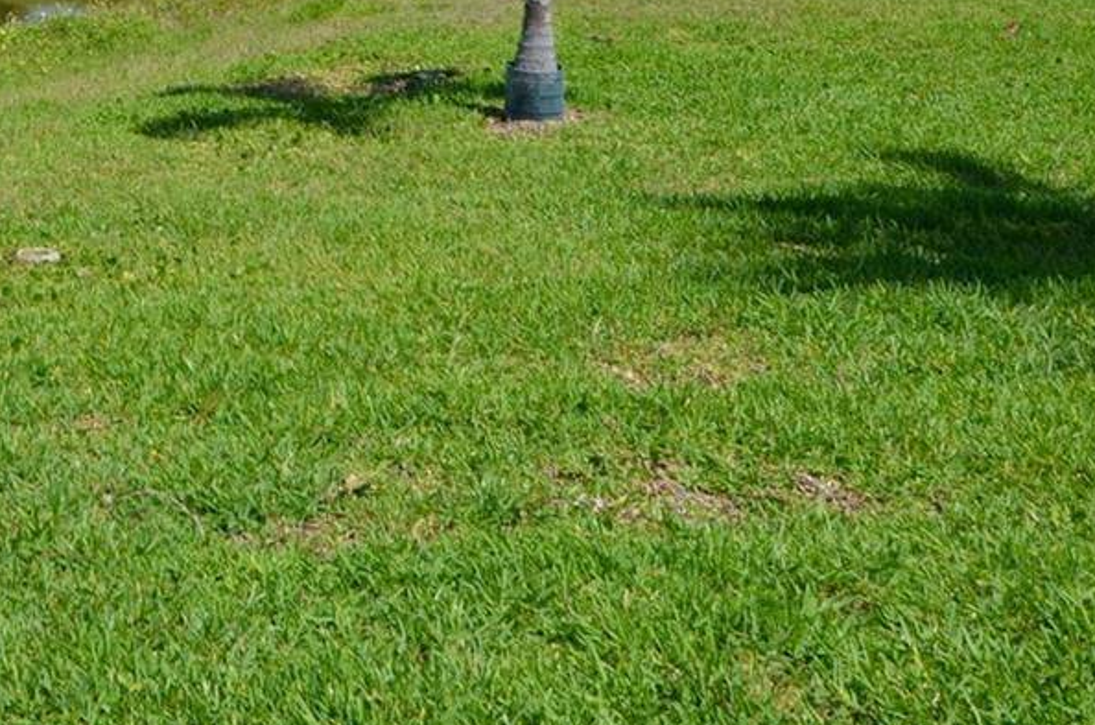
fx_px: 2943
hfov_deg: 19.7
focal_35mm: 97
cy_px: -222
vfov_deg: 13.5
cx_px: -254
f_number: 8
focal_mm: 24
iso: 100
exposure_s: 1/250
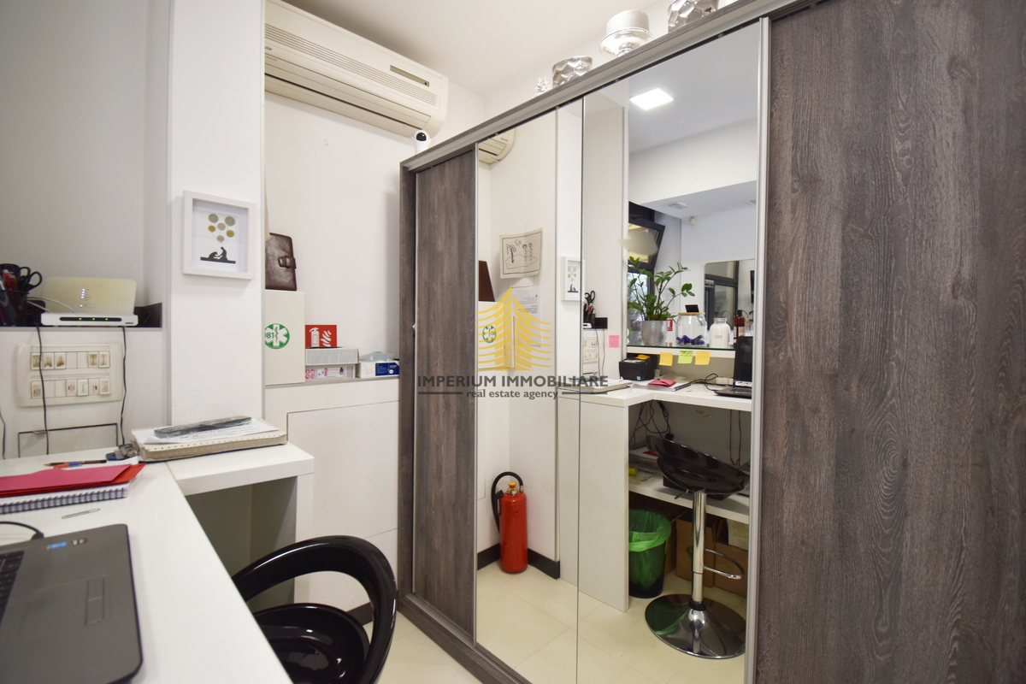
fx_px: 427
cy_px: 342
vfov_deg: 77.3
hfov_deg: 100.4
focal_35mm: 15
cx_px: 513
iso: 110
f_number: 4.5
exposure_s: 1/15
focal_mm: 10
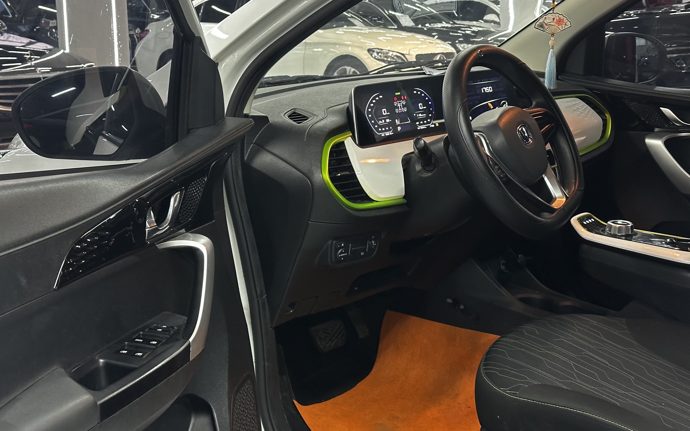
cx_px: 332
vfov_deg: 23.5
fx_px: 1034
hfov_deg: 36.9
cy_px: 190
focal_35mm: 55
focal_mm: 6.86
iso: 320
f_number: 1.78
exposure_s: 1/33
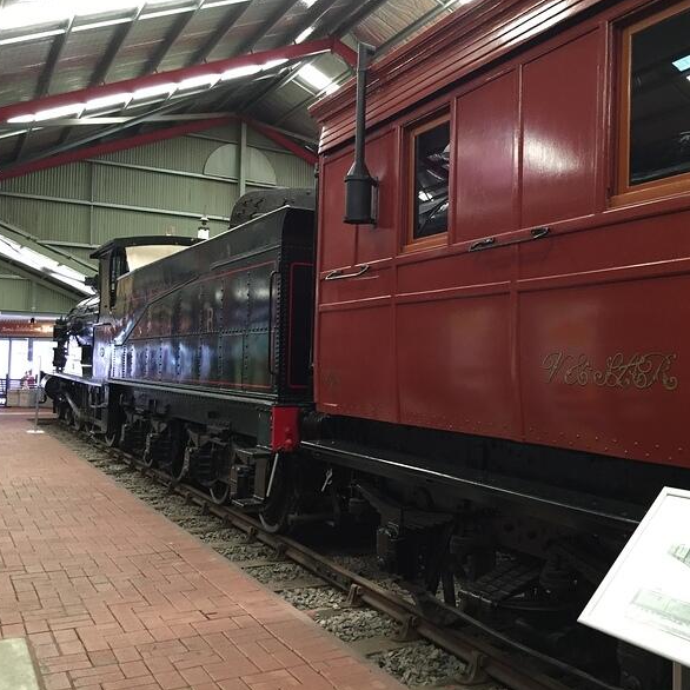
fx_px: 789
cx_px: 455
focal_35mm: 35
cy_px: 341
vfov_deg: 47.2
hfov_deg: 46.5
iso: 160
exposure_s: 1/30
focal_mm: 4.15
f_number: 2.2
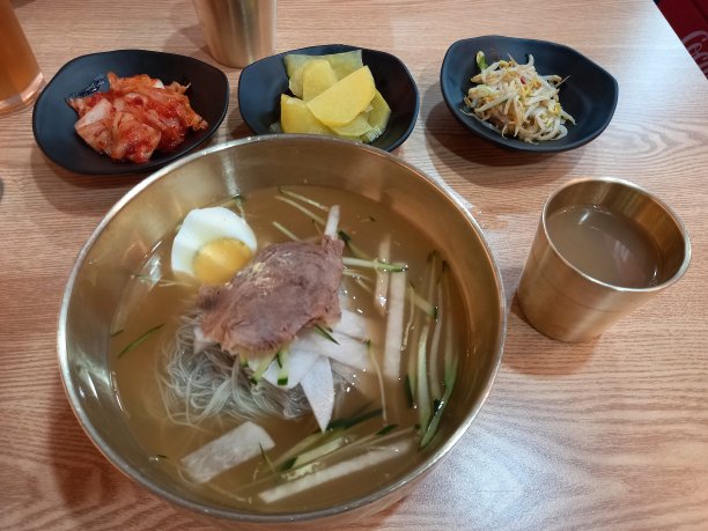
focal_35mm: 25
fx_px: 511
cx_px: 354
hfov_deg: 69.4
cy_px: 266
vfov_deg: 54.9
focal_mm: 4.6
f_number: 2
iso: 250
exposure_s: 1/33
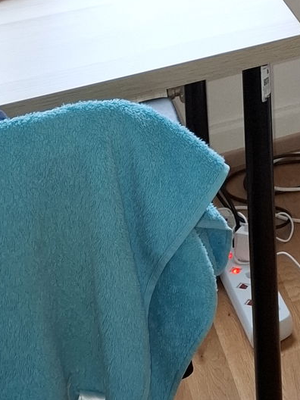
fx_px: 1075
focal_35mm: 93
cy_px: -269
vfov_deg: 17.8
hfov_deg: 13.6
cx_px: 601
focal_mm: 5.54
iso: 200
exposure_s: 1/50
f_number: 1.8
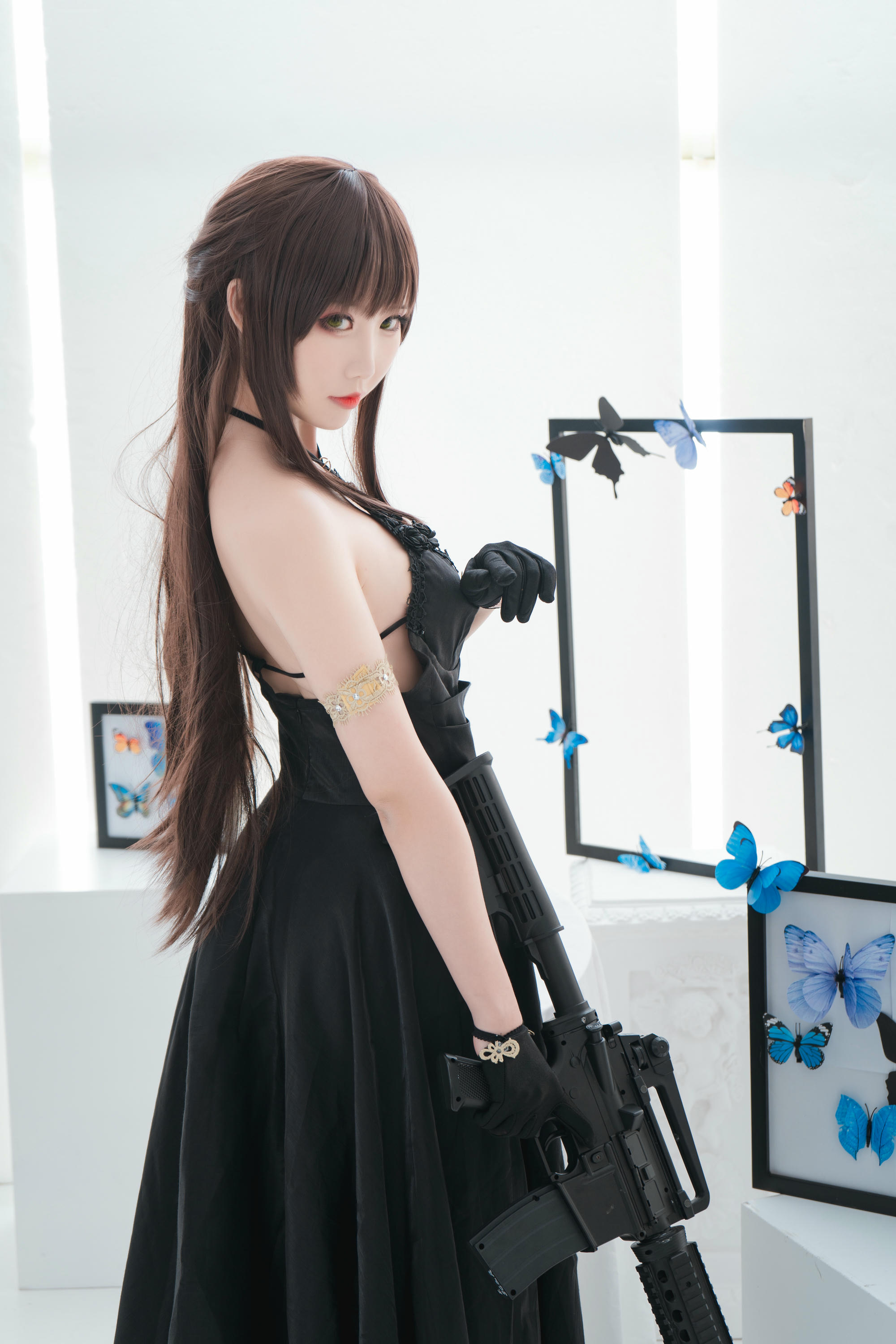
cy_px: 672
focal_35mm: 59
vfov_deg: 33.9
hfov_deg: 23.0
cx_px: 448
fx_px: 2202
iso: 125
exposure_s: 1/100
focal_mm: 59
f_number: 5.6
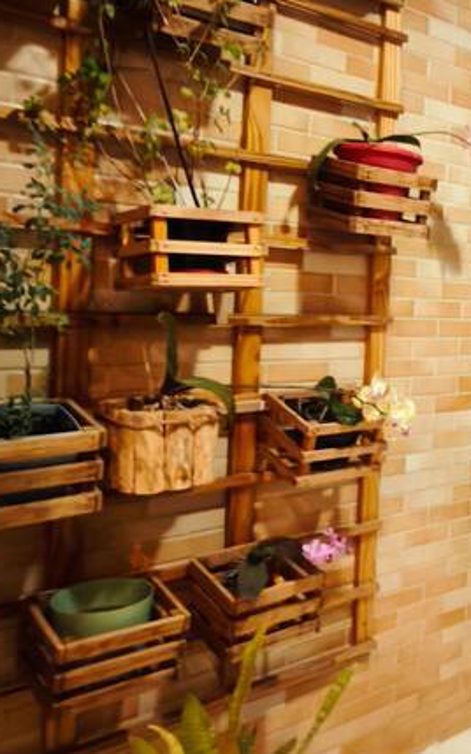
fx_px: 822
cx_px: 631
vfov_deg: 49.2
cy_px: 341
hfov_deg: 26.5
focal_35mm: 40
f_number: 2.2
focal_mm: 1.91
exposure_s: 1/15
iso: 2500
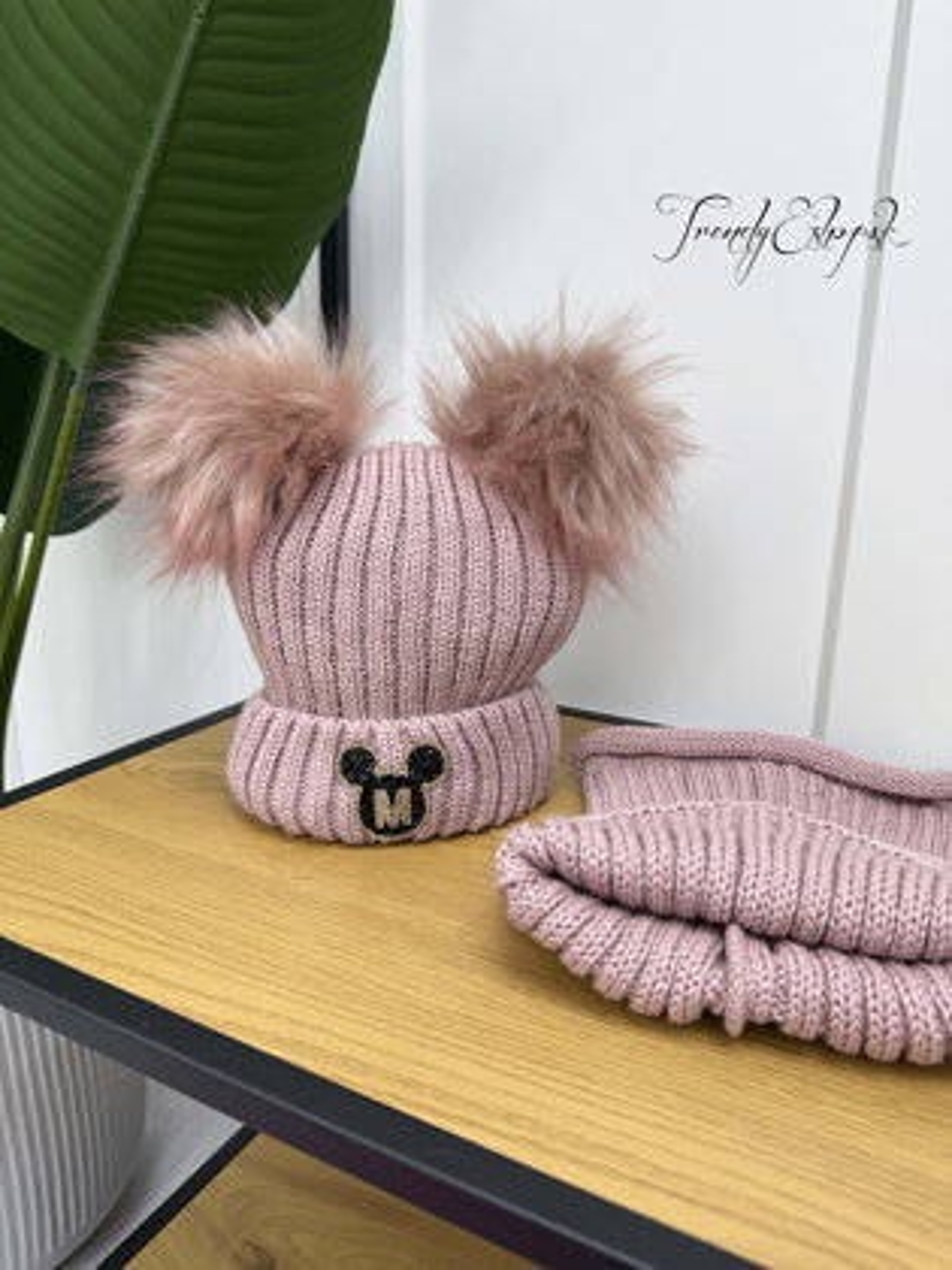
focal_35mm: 24
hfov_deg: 56.8
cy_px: 635
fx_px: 880
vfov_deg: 71.6
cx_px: 476
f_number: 1.78
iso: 80
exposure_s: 1/100
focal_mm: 6.76
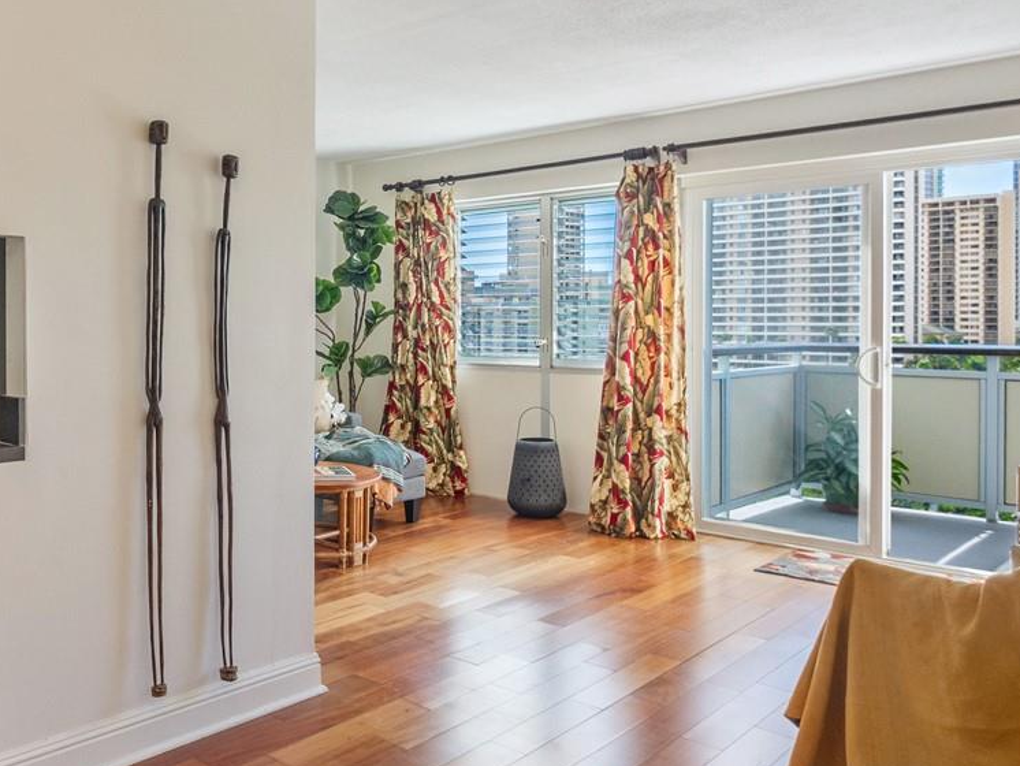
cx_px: 230
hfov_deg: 56.4
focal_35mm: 30
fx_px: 884
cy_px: 313
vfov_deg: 46.6
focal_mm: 7
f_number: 4
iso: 2000
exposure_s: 1/4000
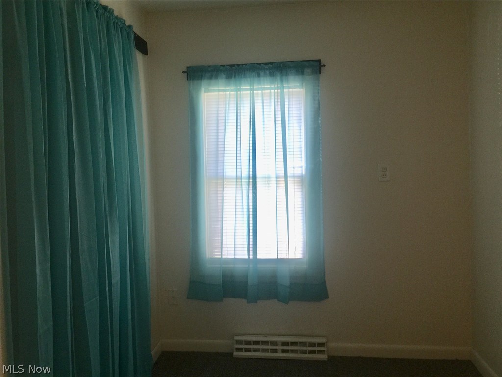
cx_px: 251
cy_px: 188
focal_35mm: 29
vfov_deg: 48.2
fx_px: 421
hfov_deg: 61.7
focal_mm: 4.15
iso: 32
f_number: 2.2
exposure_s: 1/30
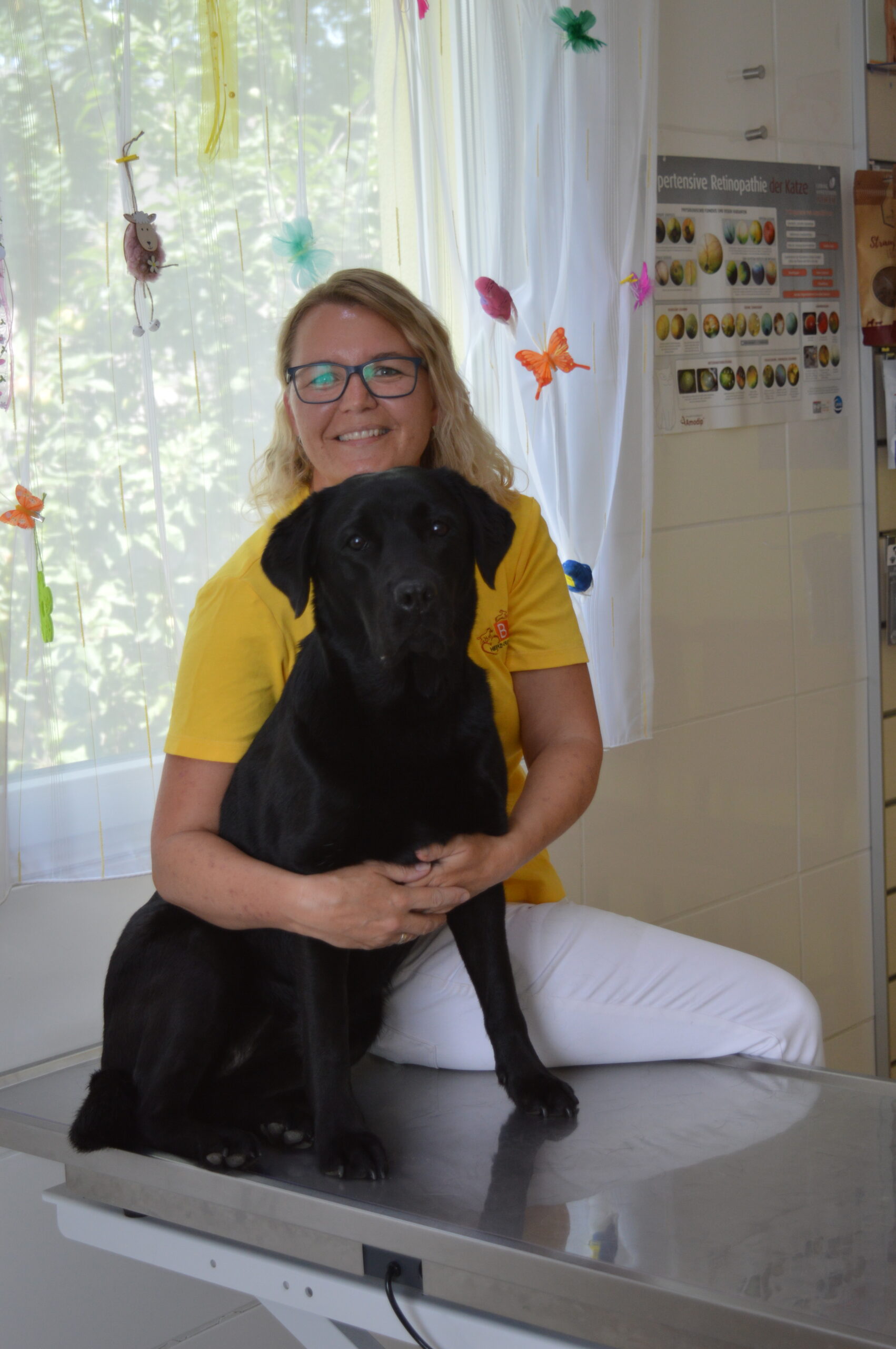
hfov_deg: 22.6
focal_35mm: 60
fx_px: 2244
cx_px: 448
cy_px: 674
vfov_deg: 33.4
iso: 400
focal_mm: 40
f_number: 5
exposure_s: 1/100
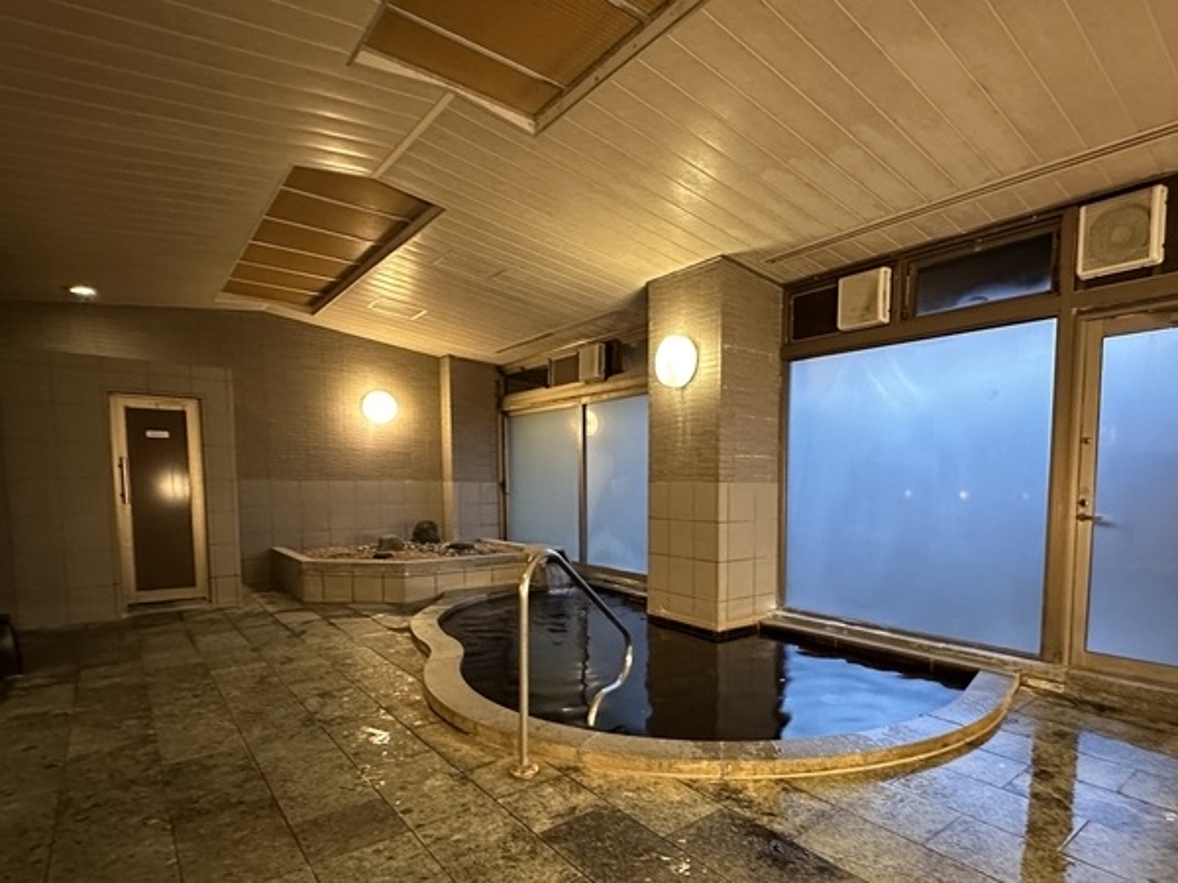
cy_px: 442
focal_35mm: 14
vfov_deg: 85.7
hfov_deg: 102.1
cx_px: 589
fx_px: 476
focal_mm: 2.22
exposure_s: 1/50
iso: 1000
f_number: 2.2
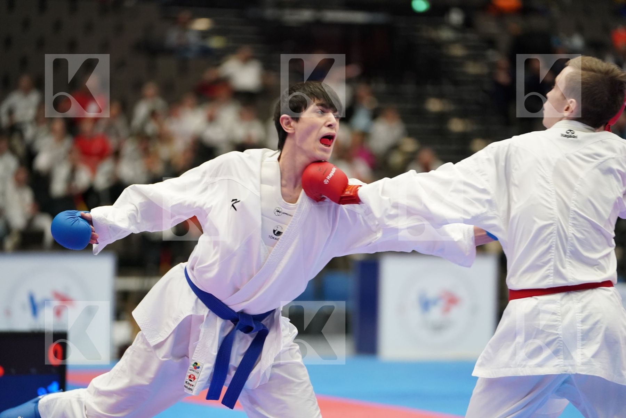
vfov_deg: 8.9
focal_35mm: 154
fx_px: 2678
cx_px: 313
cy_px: 209
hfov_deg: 13.3
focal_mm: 154
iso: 4000
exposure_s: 1/1000
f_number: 2.8
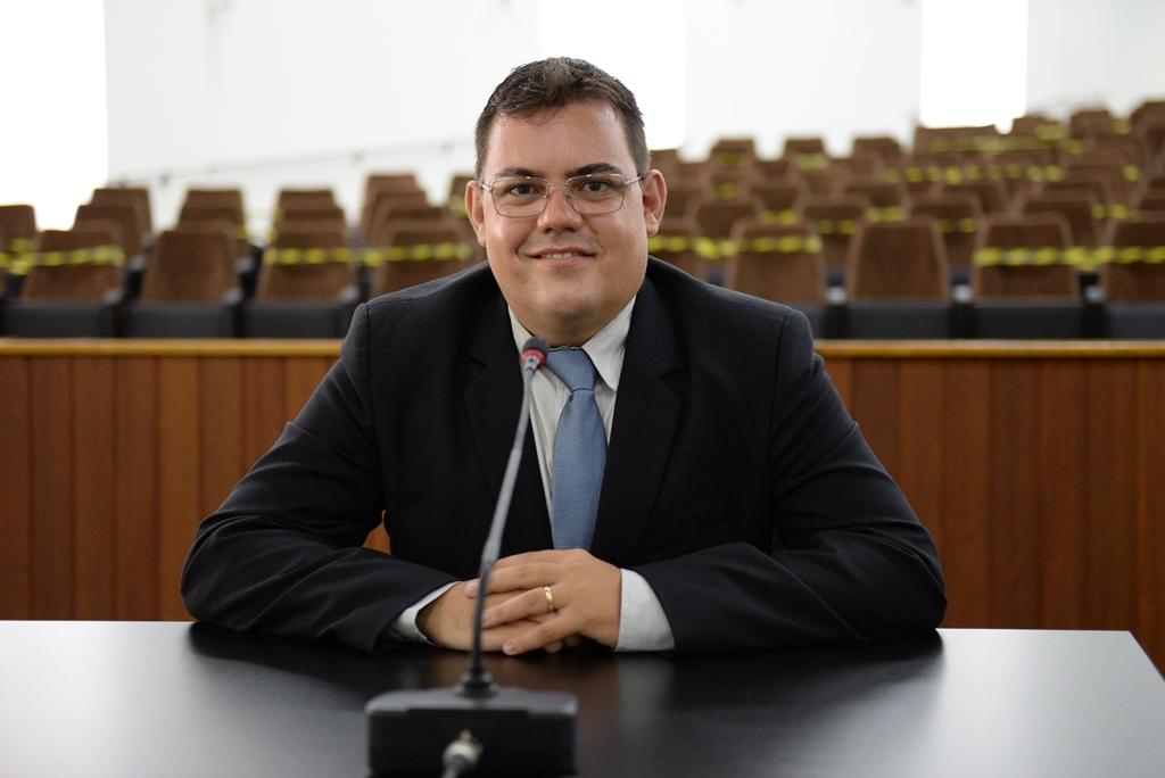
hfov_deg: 38.2
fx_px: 1684
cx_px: 582
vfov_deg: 26.0
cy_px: 389
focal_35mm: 52
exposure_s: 1/125
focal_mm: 52
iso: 2500
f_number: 2.8
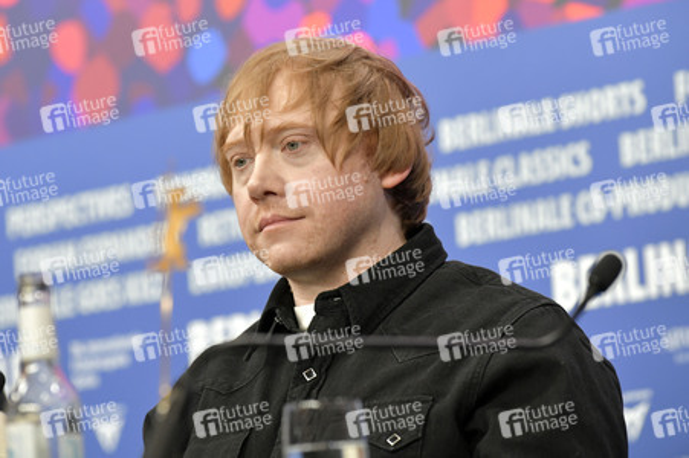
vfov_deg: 7.6
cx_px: 344
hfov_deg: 11.4
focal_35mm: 180
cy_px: 229
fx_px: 3442
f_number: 5.6
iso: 2500
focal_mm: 180
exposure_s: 1/200
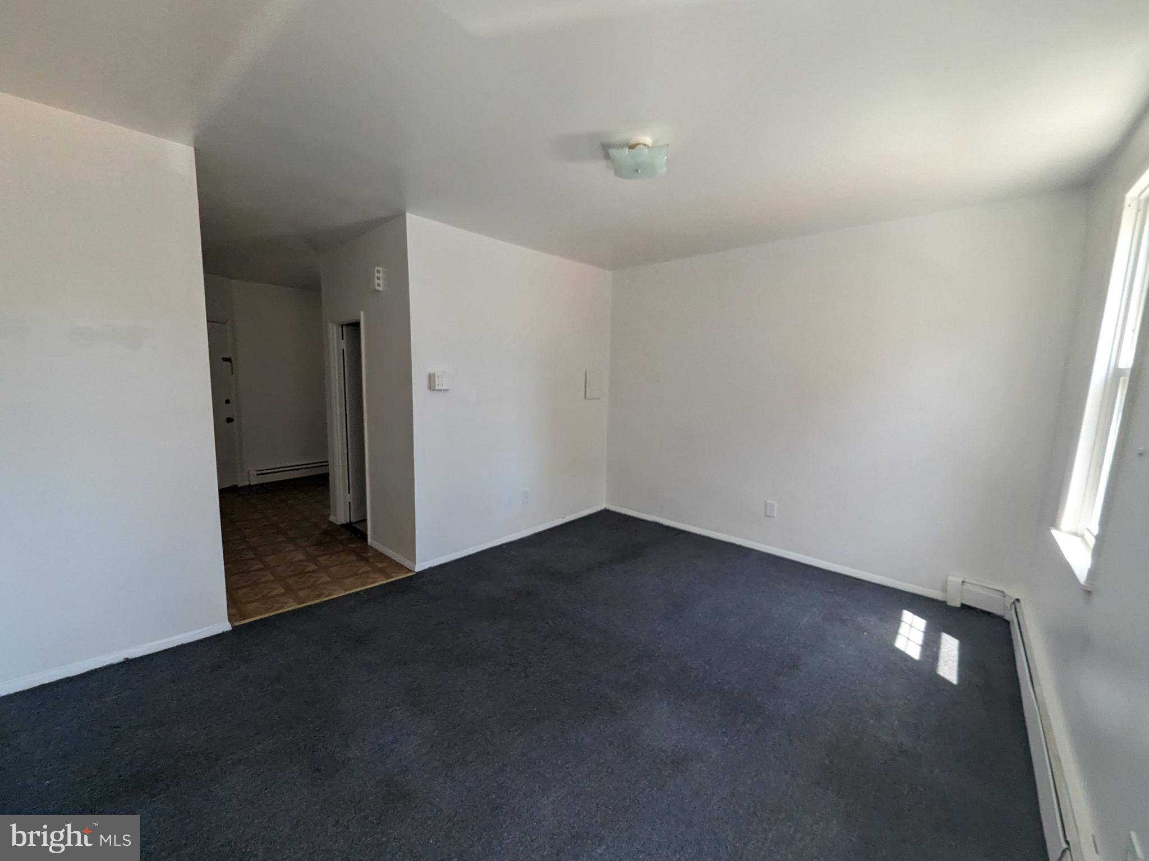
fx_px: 432
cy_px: 430
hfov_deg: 106.2
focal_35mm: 13
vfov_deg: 89.9
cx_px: 574
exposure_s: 1/200
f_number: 2.2
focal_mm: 1.95
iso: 231
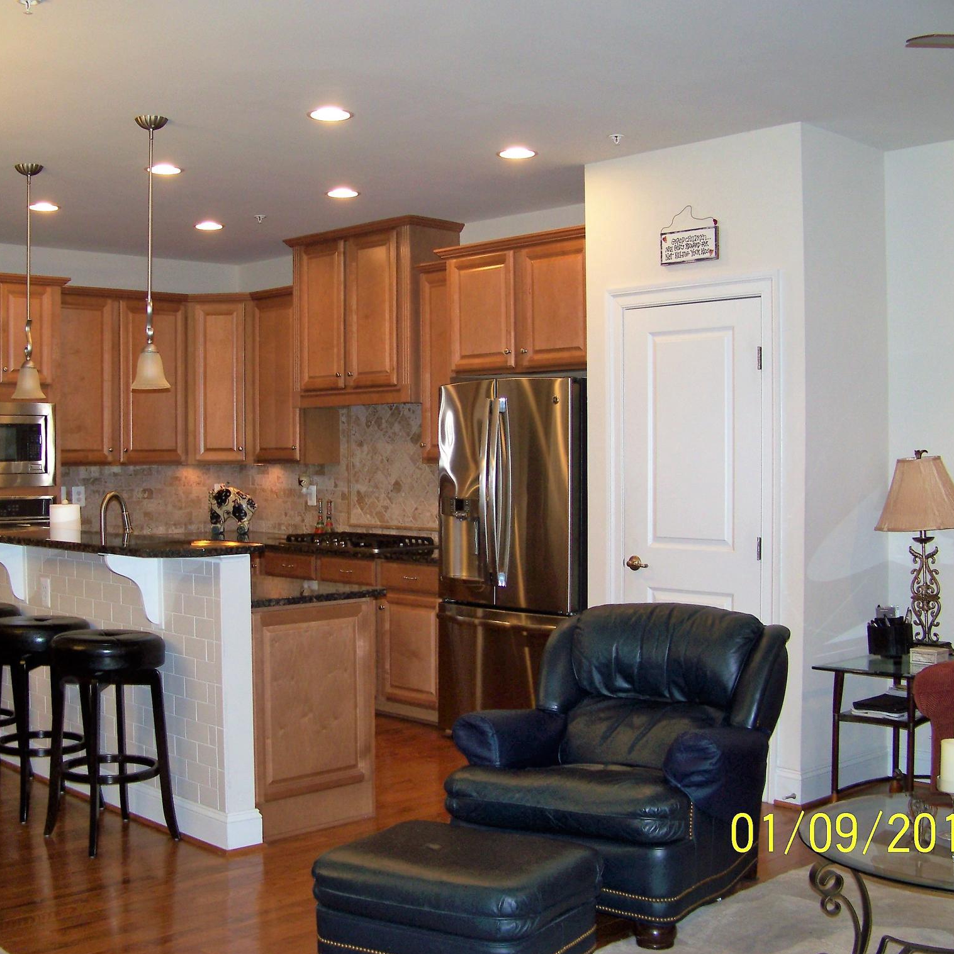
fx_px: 1341
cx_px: 420
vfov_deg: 39.2
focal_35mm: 43
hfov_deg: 39.1
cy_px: 473
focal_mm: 5.85
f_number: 2.8
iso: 64
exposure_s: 1/30
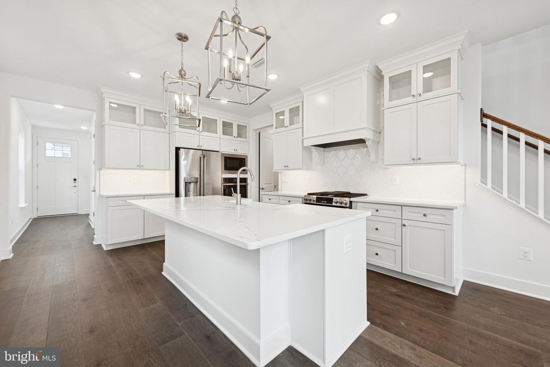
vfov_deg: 81.2
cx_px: 275
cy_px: 184
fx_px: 214
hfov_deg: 104.3
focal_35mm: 14
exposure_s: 1/8
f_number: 8
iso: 100
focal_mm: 14
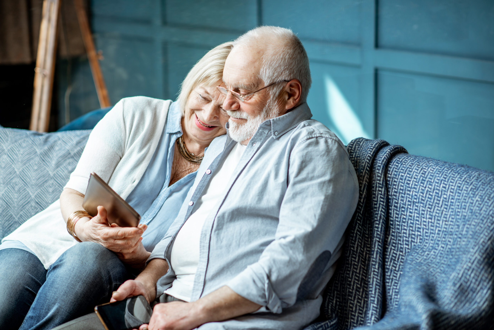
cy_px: 165
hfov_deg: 23.9
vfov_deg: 16.1
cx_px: 247
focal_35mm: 85
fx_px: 1167
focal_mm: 85
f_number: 2.2
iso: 160
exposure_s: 1/200
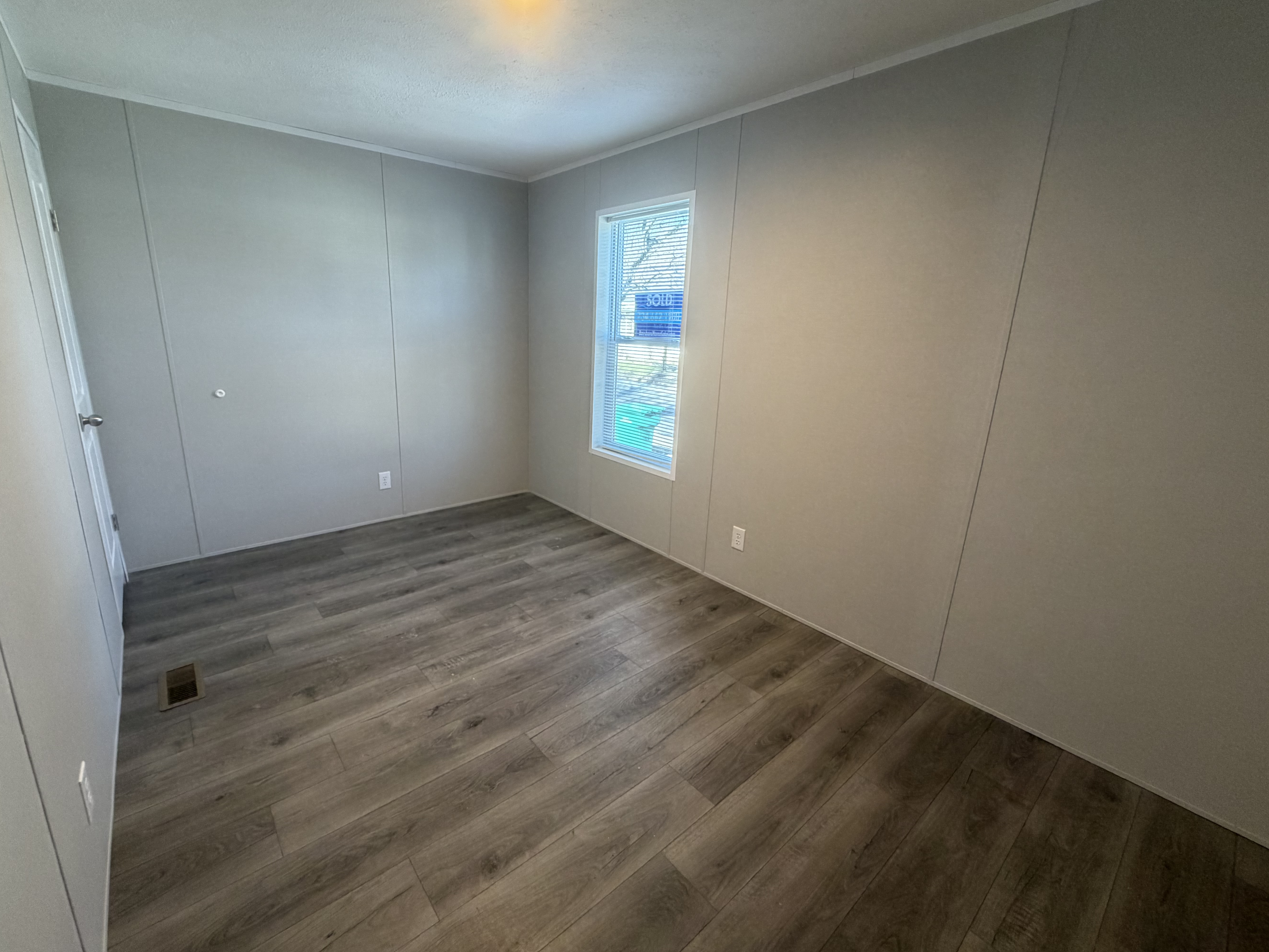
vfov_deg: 81.7
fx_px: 550
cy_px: 456
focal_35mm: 15
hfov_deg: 98.0
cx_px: 590
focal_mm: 2.22
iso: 250
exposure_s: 1/60
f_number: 2.2
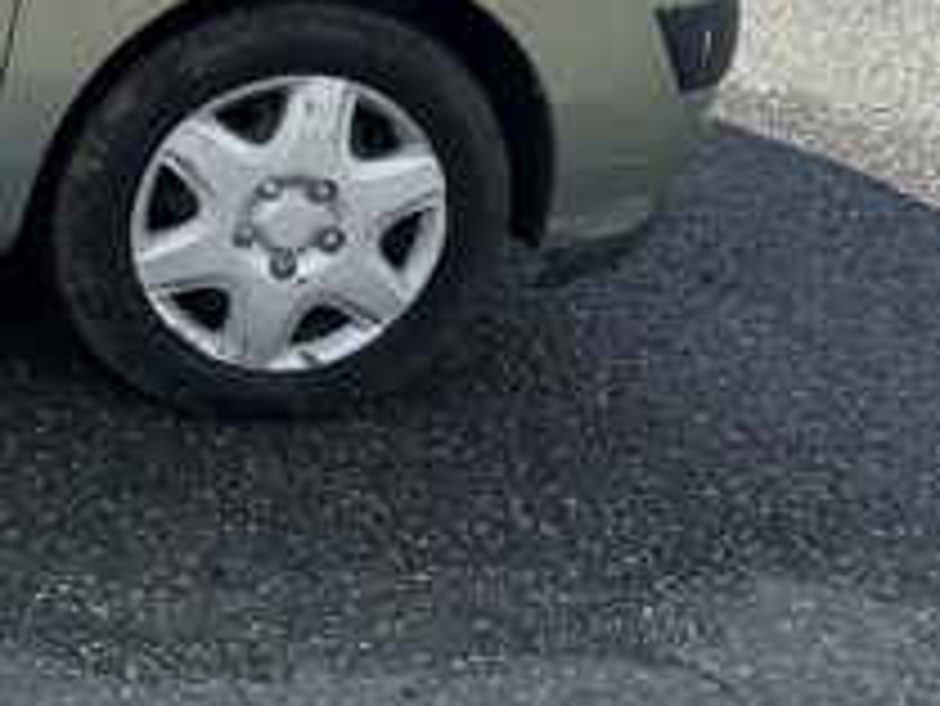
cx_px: -576
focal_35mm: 92
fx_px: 2500
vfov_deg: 15.5
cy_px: -130
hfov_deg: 18.3
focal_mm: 6.86
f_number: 1.78
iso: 80
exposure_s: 1/2469
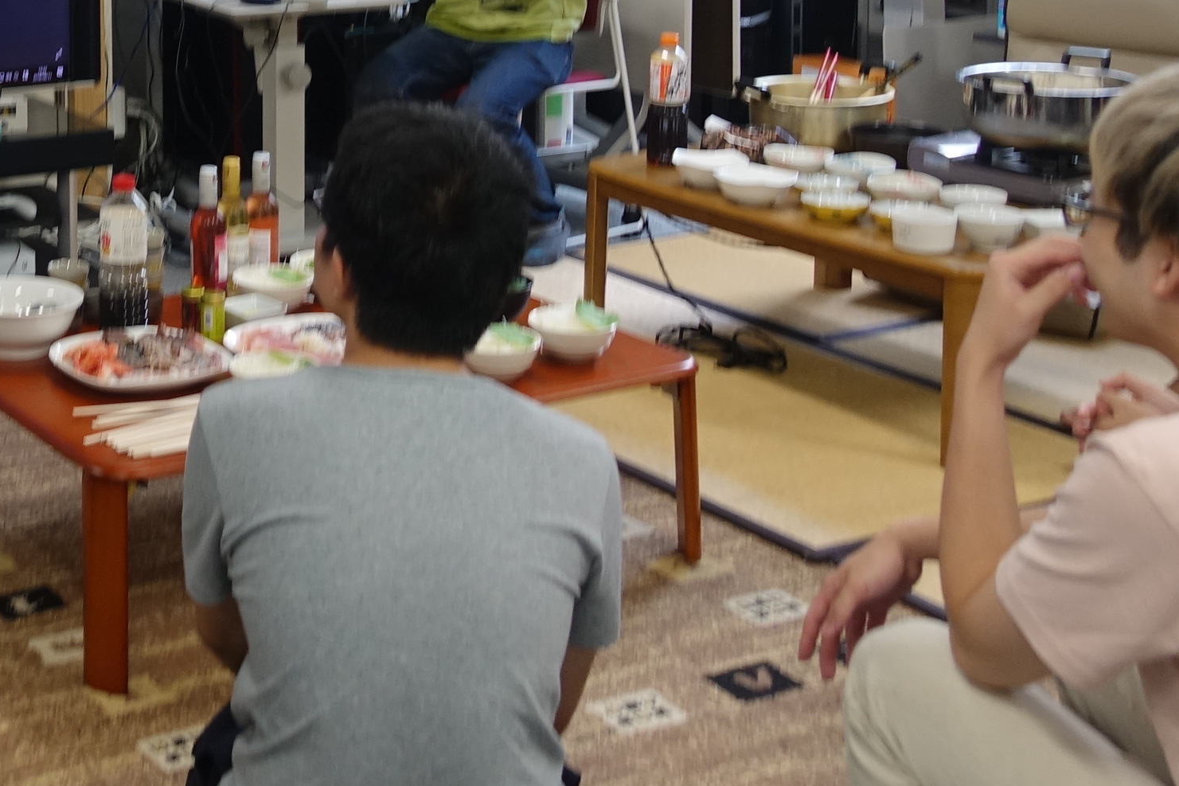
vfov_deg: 20.6
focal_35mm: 63
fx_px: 2063
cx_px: 37
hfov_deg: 30.0
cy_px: -78
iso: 320
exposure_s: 1/80
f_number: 2.5
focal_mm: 8.8
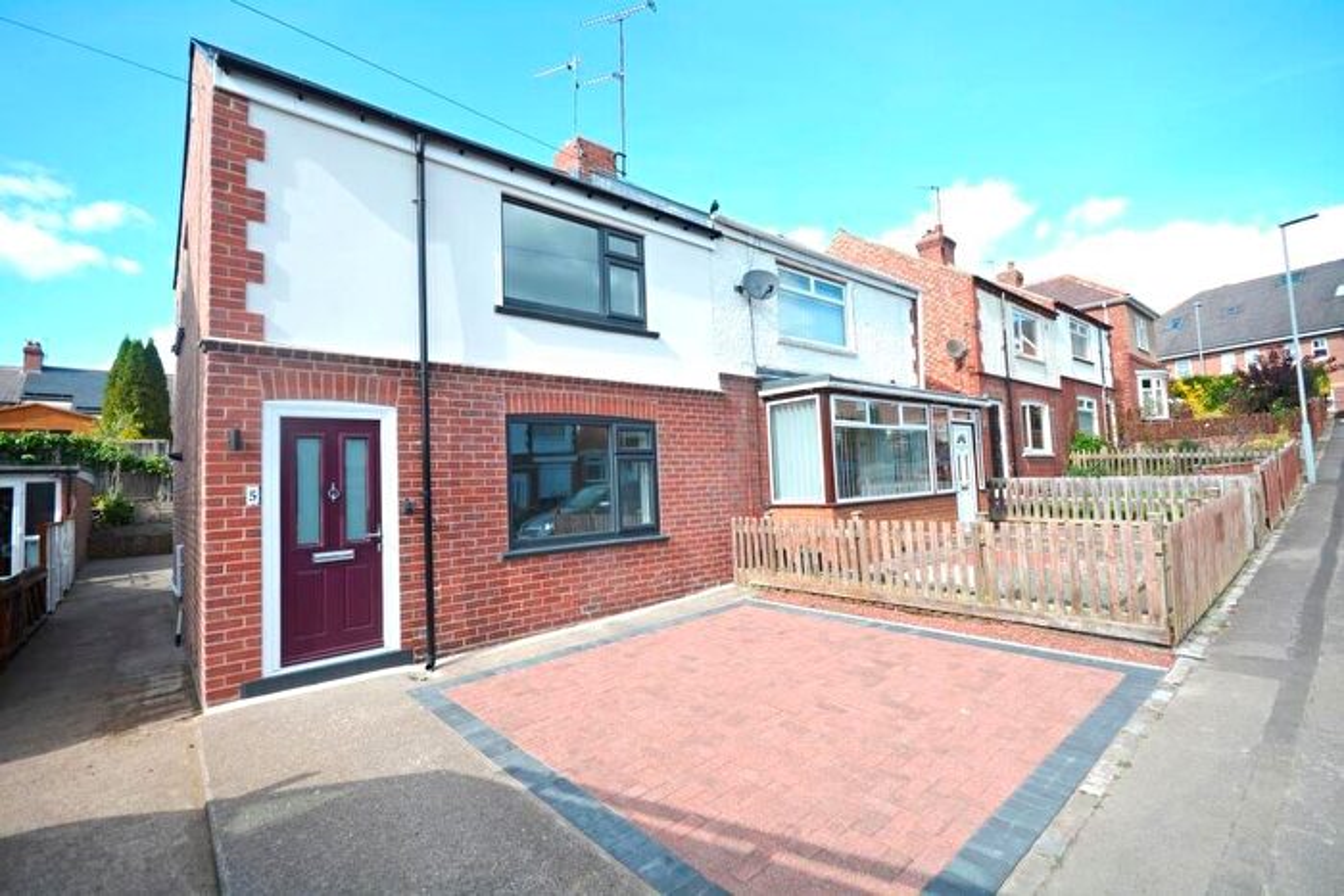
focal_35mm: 16
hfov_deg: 95.0
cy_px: 448
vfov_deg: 72.1
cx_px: 672
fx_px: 616
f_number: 8
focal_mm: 11
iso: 180
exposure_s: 1/250
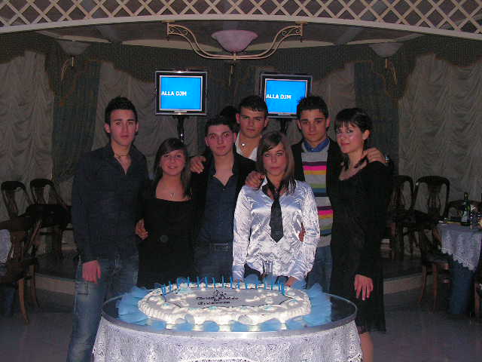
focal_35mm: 46
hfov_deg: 41.2
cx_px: 241
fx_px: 641
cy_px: 181
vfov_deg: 31.5
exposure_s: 1/40
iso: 200
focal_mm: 7.8
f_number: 3.2
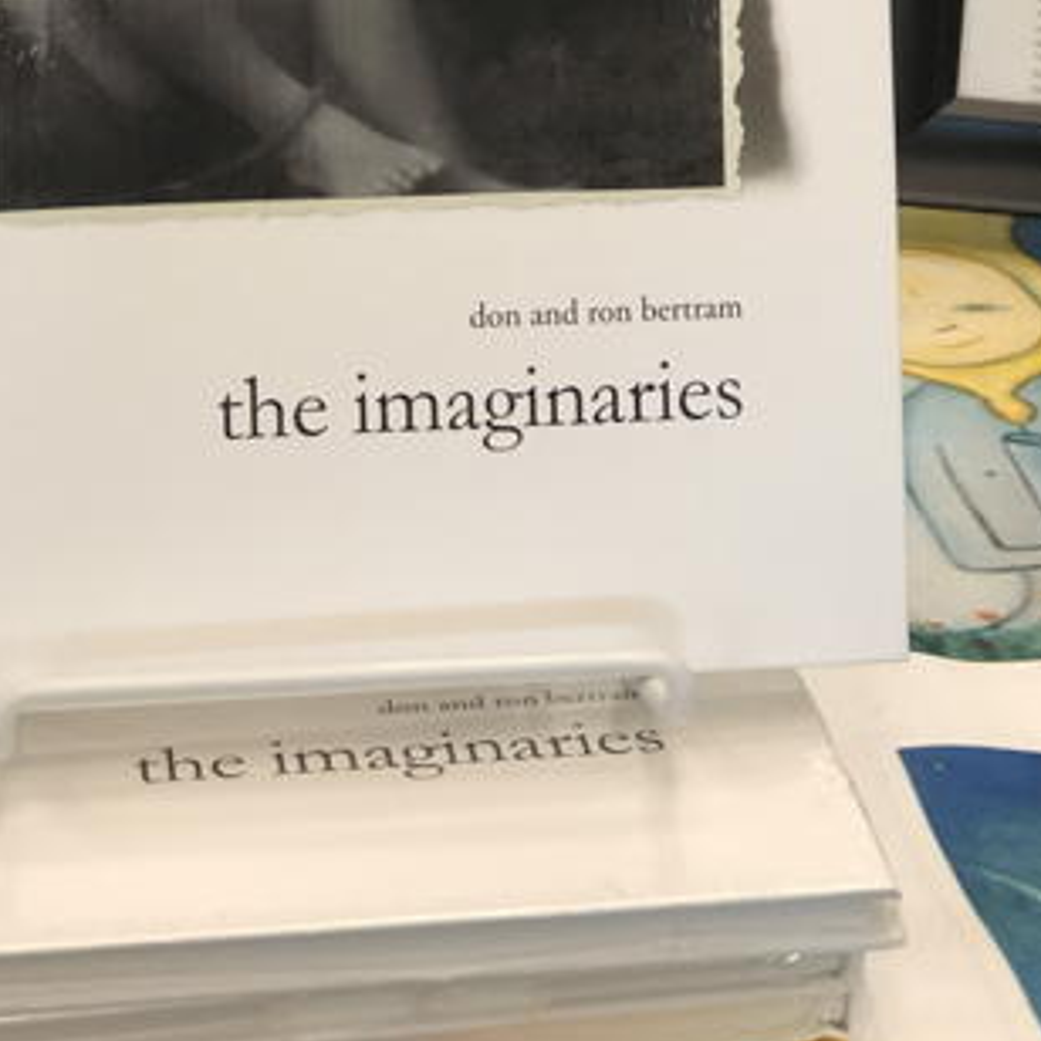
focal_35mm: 98
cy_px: 91
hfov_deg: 17.7
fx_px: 3334
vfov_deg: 17.5
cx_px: 473
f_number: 2.8
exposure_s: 1/120
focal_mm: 6.6
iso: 320
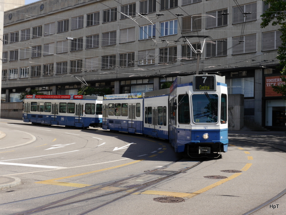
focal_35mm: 52
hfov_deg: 36.8
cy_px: 108
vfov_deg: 28.0
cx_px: 143
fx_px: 430
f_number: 8
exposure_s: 1/250
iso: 160
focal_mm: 26
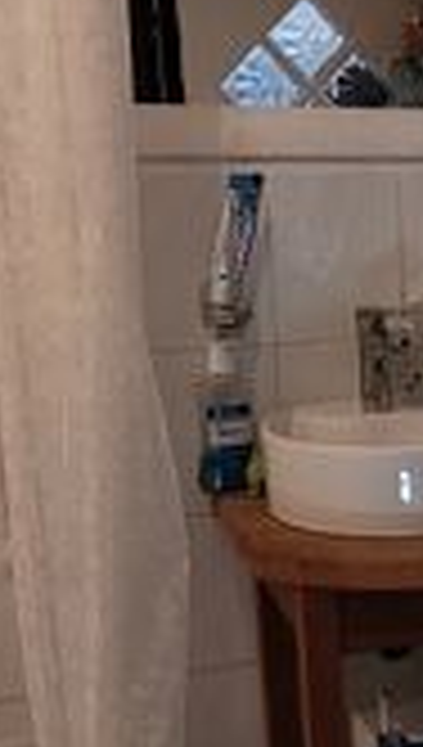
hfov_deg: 18.7
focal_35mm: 60
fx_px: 1190
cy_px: 540
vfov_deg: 34.3
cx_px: 547
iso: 80
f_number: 2.2
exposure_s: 1/50
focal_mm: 1.74
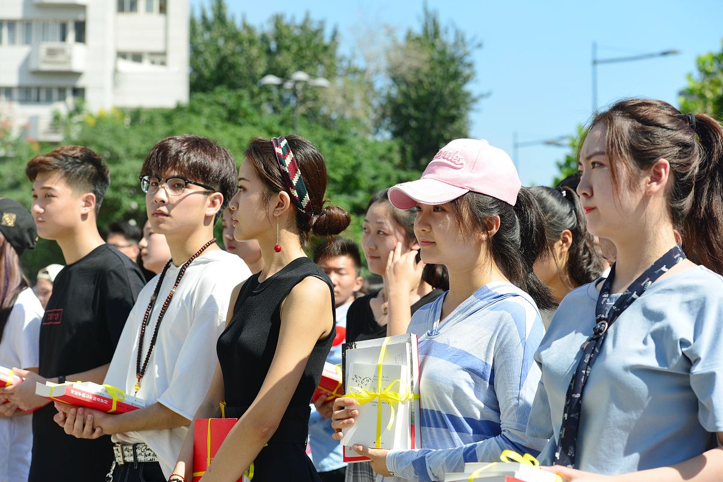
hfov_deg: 28.8
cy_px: 241
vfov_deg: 19.5
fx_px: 1406
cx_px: 362
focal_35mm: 70
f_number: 5.6
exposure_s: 1/320
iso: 100
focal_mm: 70
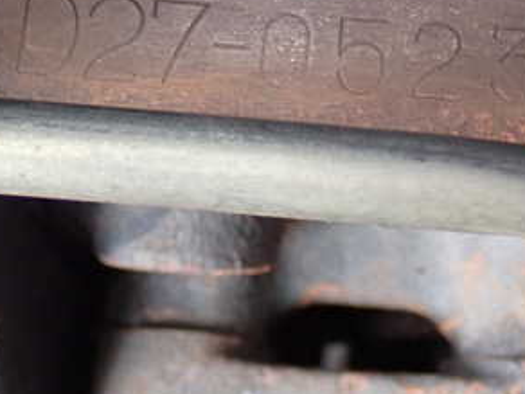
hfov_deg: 17.6
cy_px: 4
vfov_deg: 13.2
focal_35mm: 111
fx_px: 1683
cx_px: 428
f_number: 3.3
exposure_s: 1/40
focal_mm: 9.65
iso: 800
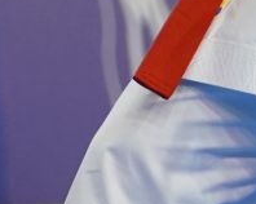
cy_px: -49
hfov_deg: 1.3
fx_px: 10998
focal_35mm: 1453
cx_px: 248
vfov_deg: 1.1
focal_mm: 170
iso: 1600
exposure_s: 1/500
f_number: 2.8
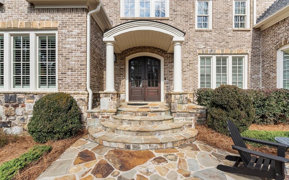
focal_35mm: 17
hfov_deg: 94.4
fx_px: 134
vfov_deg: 68.0
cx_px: 146
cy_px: 91
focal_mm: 16
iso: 640
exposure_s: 1/2500
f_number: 16
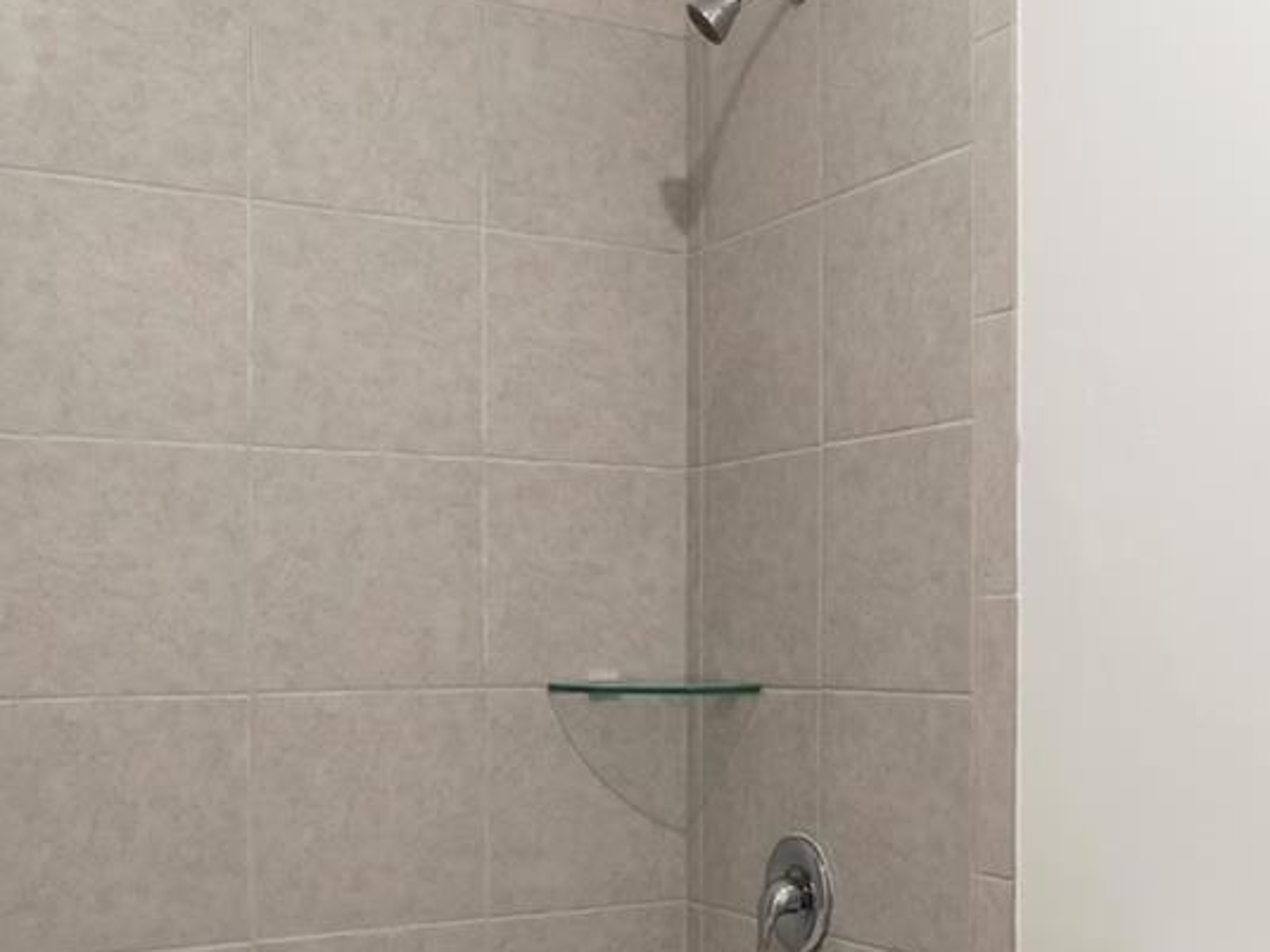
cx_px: 817
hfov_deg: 40.9
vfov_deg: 30.9
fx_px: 1687
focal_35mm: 46
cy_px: 722
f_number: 5
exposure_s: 1/13
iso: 250
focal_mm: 16
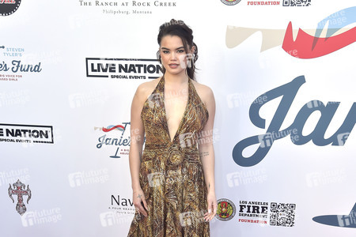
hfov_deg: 50.7
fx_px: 376
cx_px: 178
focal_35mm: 38
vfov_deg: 35.1
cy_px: 118
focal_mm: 38
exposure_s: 1/250
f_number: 6.3
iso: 500
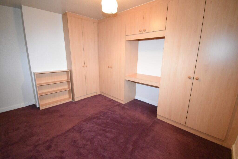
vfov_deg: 77.3
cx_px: 119
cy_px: 80
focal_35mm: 15
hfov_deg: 100.4
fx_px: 99
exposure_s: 1/125
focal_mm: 10
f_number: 4.5
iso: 6400
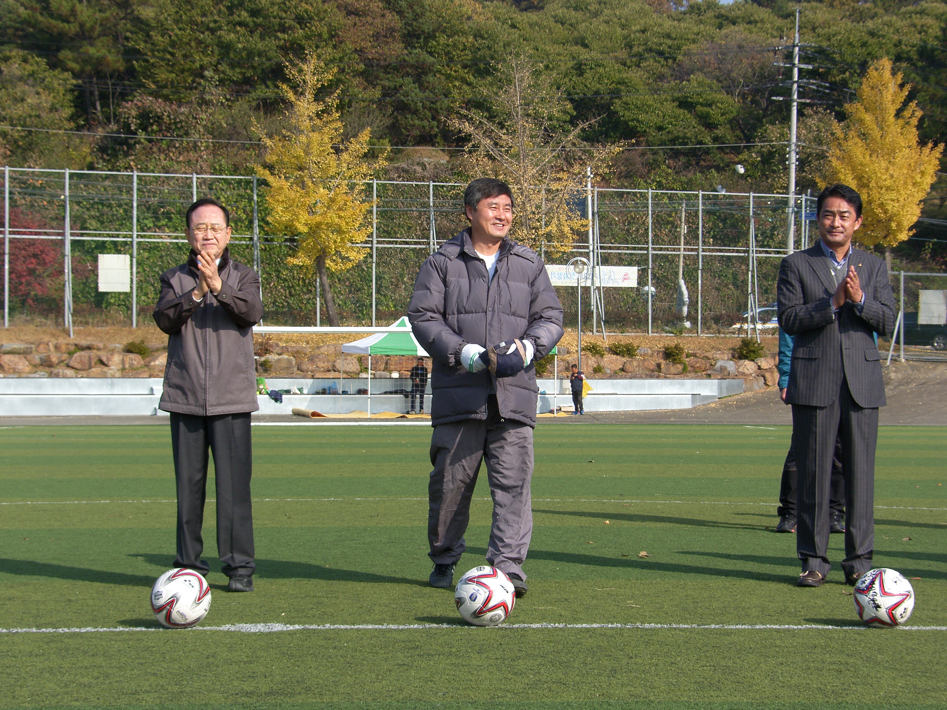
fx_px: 2189
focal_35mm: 80
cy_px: 355
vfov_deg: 18.4
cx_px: 474
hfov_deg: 24.4
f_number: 5.6
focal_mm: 20.7
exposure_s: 1/400
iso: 50
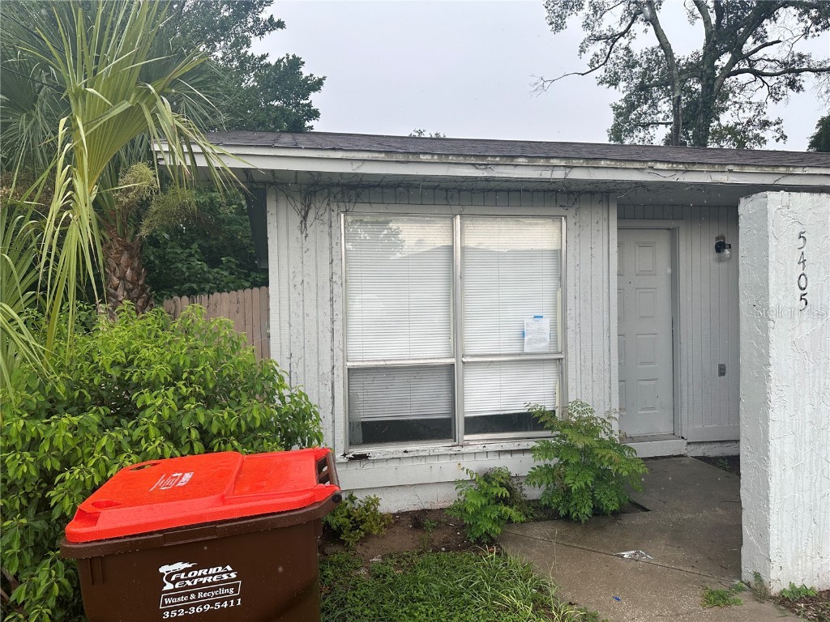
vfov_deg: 56.8
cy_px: 311
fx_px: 575
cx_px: 415
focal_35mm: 24
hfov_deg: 71.6
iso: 80
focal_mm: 6.86
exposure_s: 1/634
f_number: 1.78
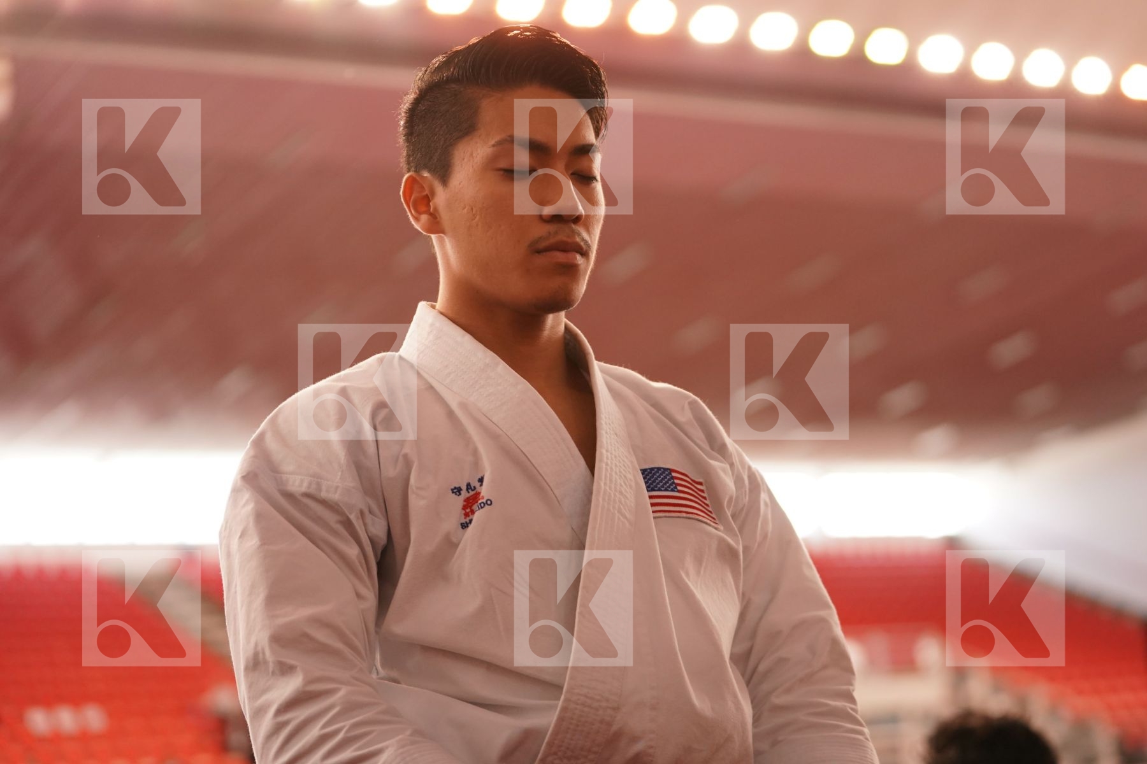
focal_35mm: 70
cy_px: 382
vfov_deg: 19.5
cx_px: 574
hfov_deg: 28.8
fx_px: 2230
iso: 1600
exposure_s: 1/500
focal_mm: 70
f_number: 2.8
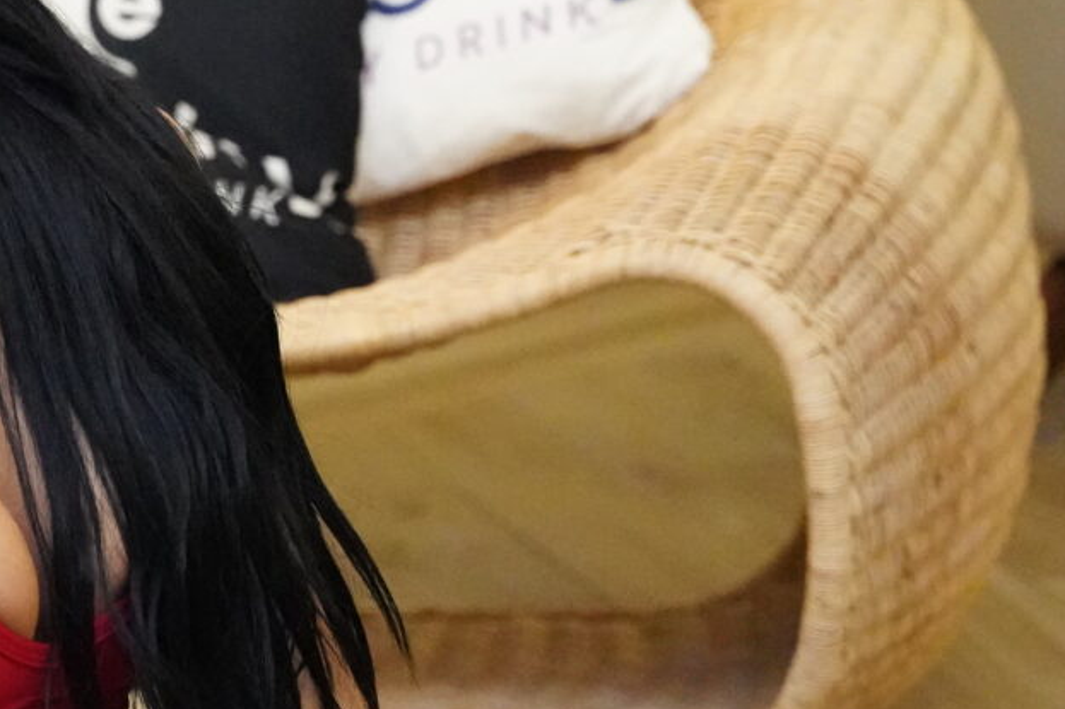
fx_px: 6650
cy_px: 303
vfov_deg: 6.1
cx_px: -603
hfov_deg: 8.9
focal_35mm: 225
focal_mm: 54.7
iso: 10000
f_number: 3.2
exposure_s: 1/200
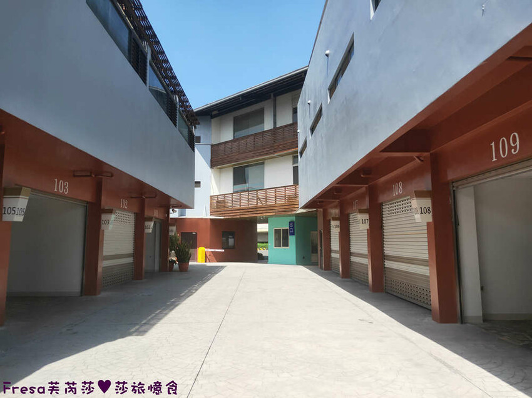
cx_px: 266
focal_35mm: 23
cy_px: 199
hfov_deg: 73.9
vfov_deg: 58.9
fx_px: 353
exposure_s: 1/1021
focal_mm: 3.97
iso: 99
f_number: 1.7
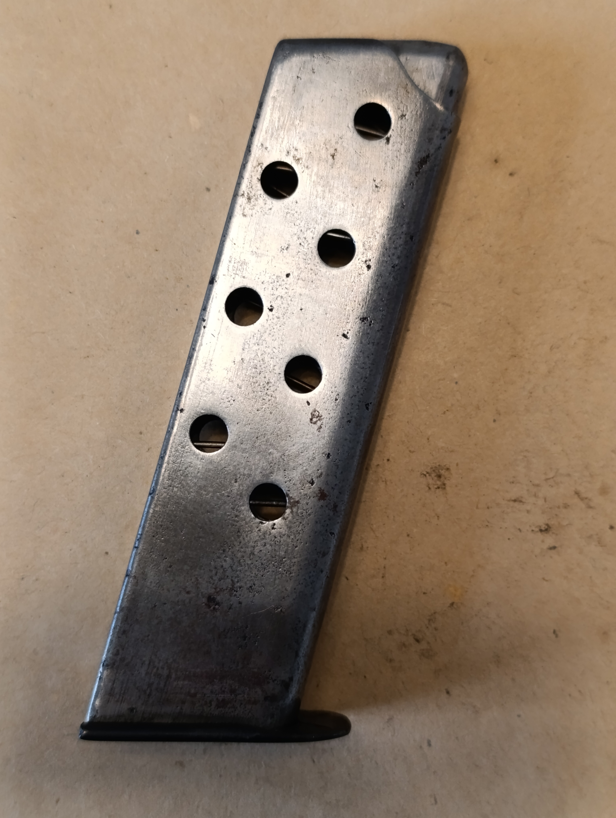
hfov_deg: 31.6
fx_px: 1089
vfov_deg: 41.2
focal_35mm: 46
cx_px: 308
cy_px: 409
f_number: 1.6
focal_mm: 6.14
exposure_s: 1/99.9
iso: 500
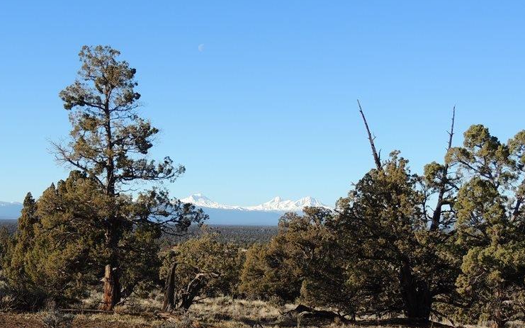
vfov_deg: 20.6
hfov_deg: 32.2
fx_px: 901
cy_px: 191
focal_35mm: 63
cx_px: 176
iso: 100
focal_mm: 7.6
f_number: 3.4
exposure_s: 1/800
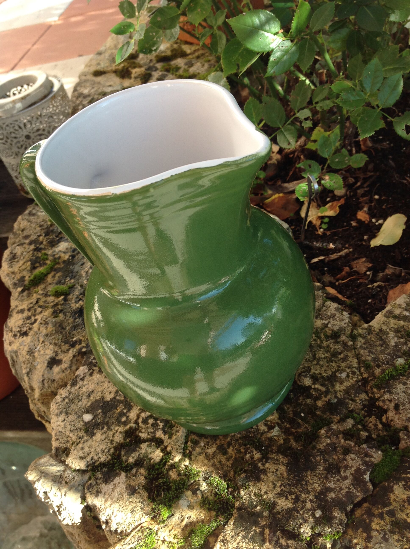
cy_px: 274
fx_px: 554
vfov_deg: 52.7
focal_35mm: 35
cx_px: 205
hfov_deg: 40.6
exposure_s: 1/199
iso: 50
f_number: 2.4
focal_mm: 4.28
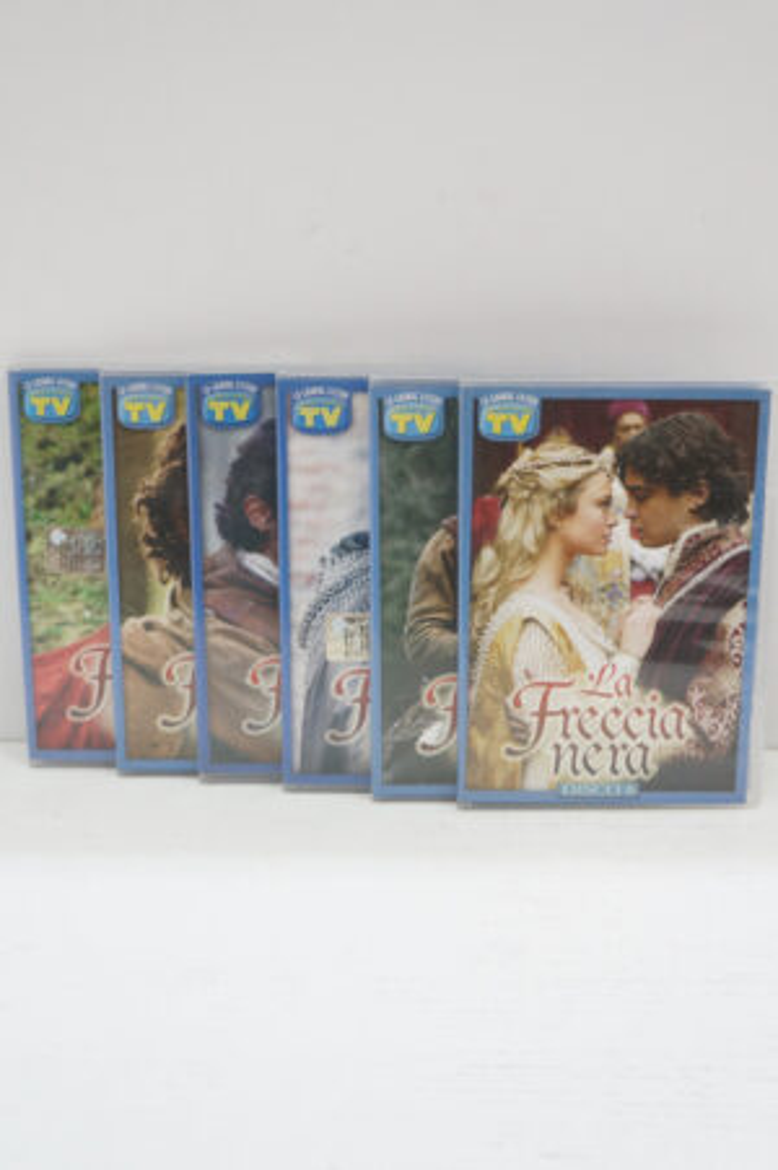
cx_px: 389
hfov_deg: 38.3
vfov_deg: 55.1
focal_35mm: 34
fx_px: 1120
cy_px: 585
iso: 1000
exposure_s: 1/60
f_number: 4.5
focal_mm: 23
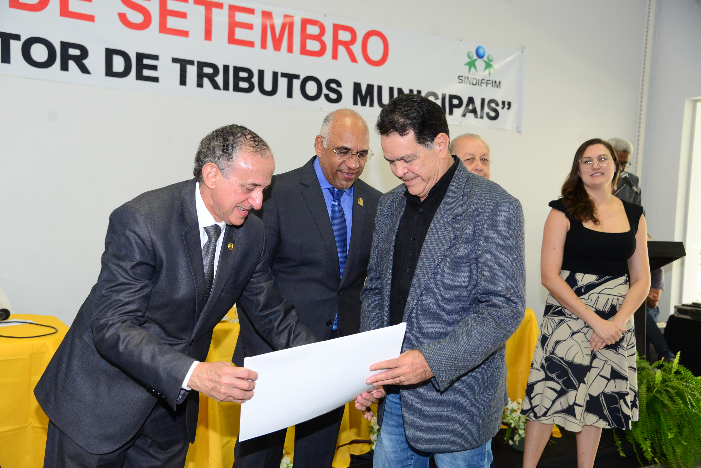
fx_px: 740
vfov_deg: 35.1
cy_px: 234
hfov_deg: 50.7
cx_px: 350
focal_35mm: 38
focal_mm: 38
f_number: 4.5
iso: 1600
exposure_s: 1/125
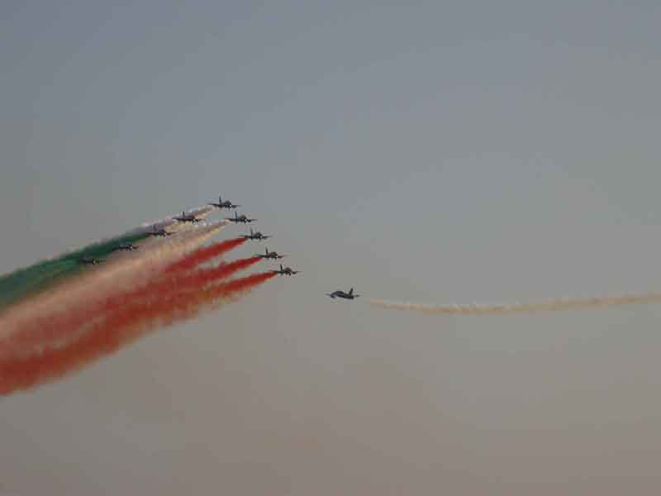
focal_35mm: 154
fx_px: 2941
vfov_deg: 9.6
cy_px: 248
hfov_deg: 12.8
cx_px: 330
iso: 100
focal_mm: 32
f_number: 7.3
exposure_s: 1/483
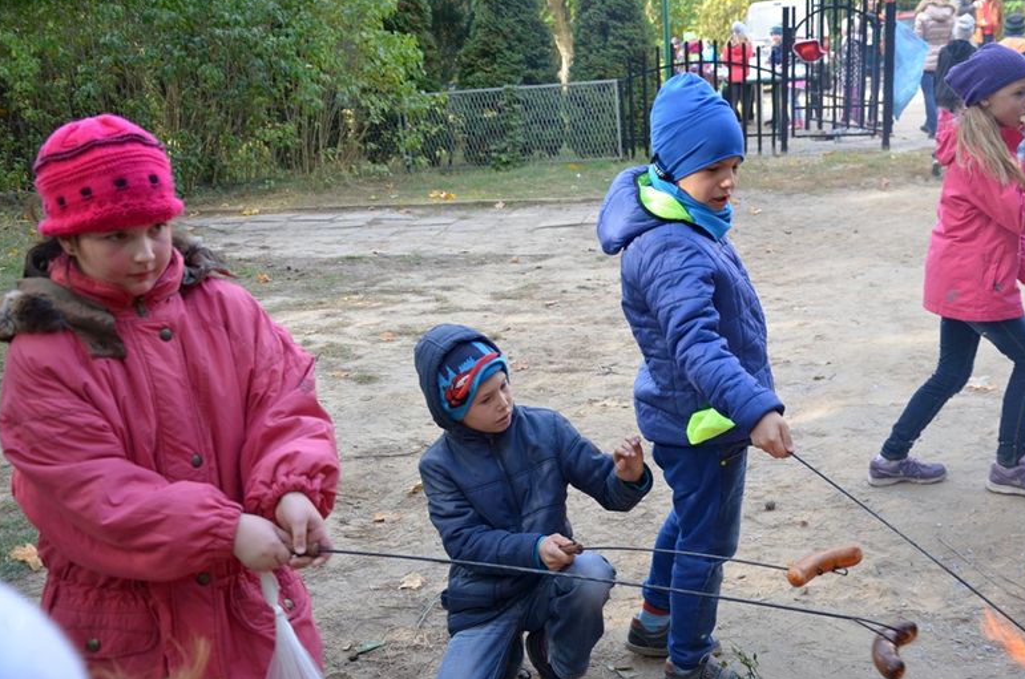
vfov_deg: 31.1
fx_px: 1222
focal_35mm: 43
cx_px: 561
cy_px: 313
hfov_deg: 45.5
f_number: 4
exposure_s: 1/125
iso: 280
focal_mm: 26
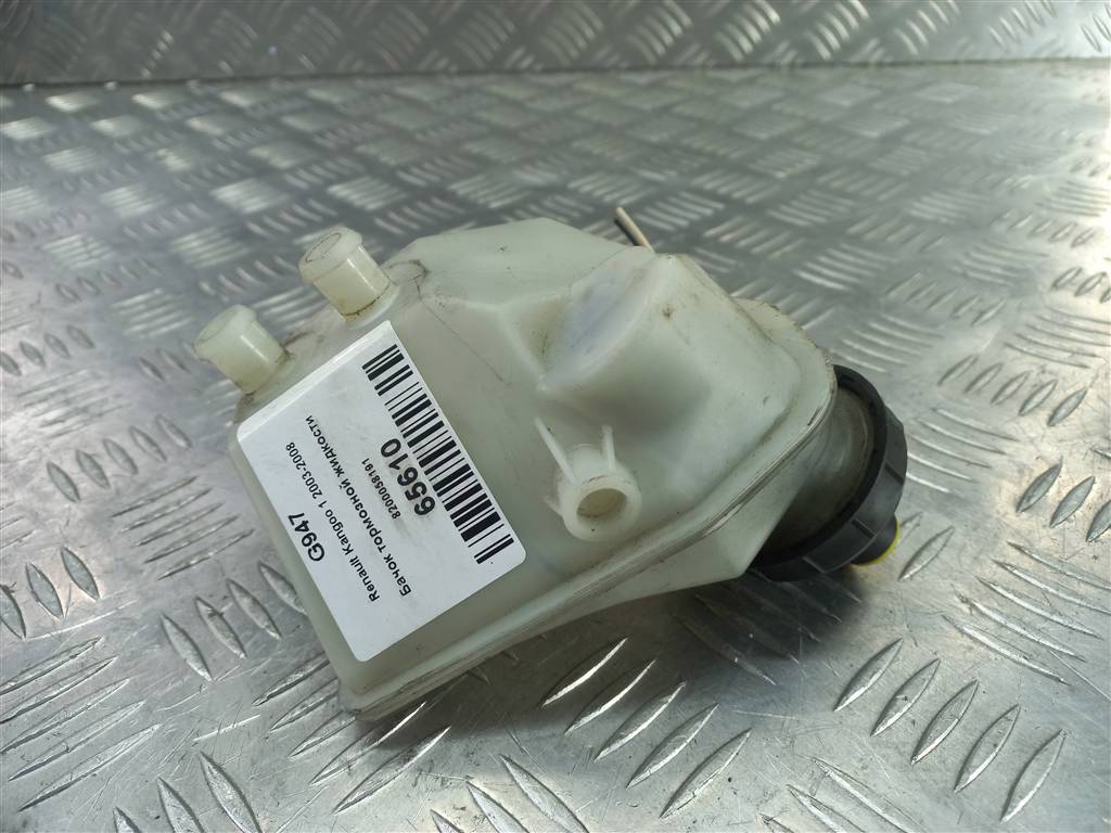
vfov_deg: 54.9
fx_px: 802
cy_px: 416
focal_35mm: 25
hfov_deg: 69.4
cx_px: 556
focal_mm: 4.6
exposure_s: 1/50
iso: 64
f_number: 1.8
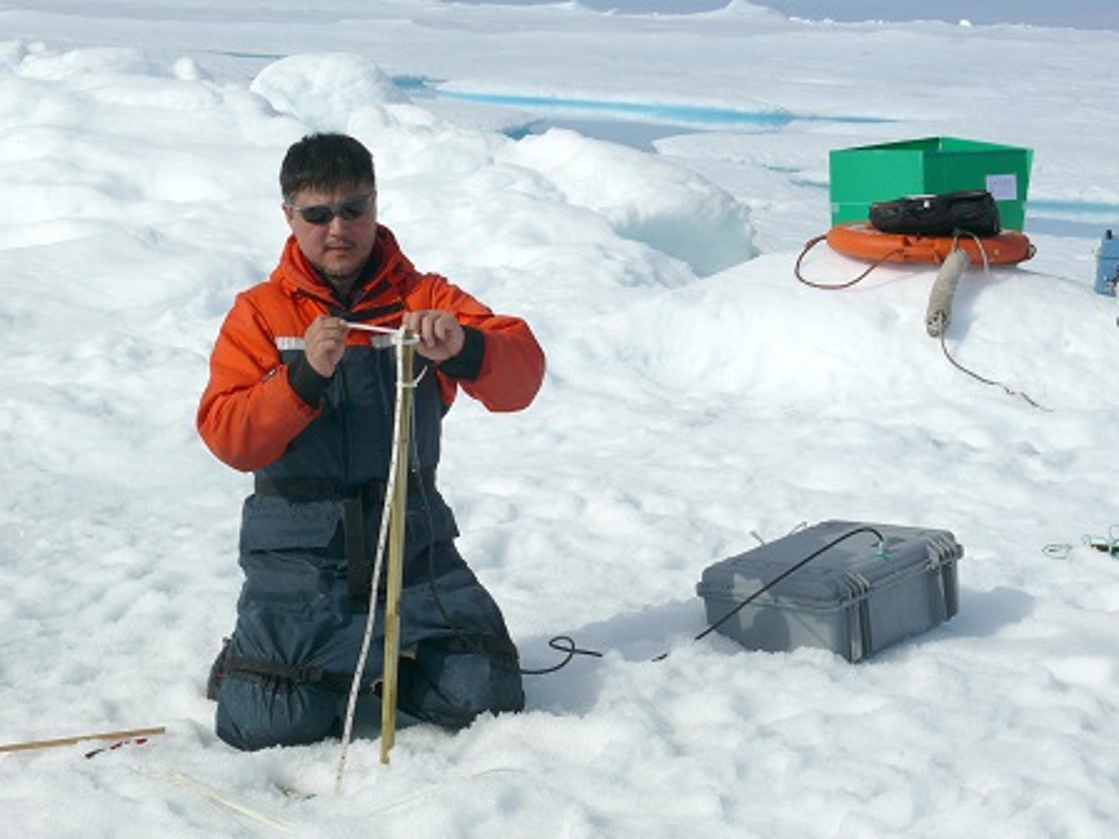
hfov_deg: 25.7
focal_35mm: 76
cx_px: 560
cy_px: 420
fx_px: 2457
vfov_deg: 19.4
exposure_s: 1/800
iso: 100
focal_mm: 16
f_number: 8
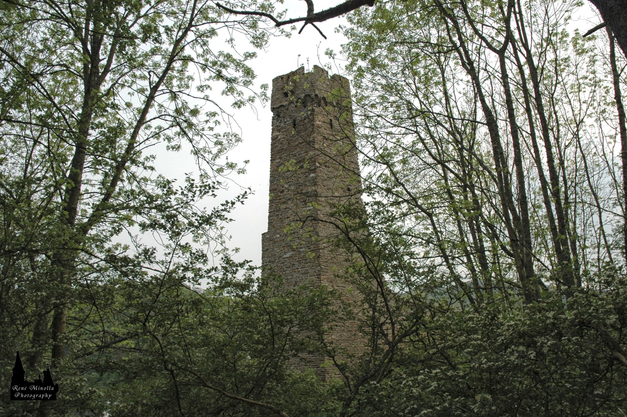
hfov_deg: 67.4
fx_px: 470
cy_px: 208
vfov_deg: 47.9
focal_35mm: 27
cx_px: 314
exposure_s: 1/250
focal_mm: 18
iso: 200
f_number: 8
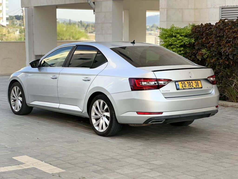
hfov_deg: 25.3
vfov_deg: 19.1
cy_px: 90
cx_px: 119
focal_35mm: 77
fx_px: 529
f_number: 2.8
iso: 32
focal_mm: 9
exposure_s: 1/121
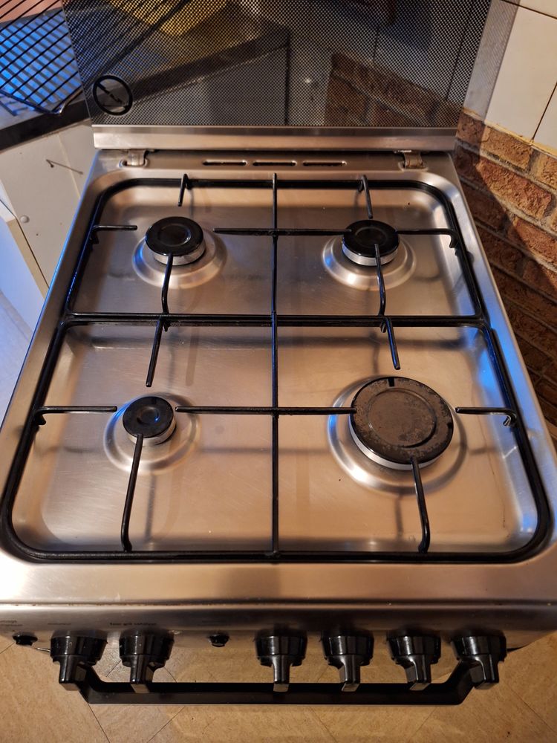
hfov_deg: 58.9
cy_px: 372
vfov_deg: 73.9
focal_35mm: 23
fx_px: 493
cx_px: 278
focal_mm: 5.54
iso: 640
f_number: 1.8
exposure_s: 1/20
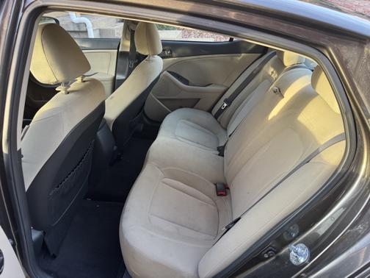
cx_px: 185
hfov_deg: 71.6
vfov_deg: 56.8
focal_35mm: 24
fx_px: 257
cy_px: 139
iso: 125
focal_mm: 6.76
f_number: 1.78
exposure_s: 1/121
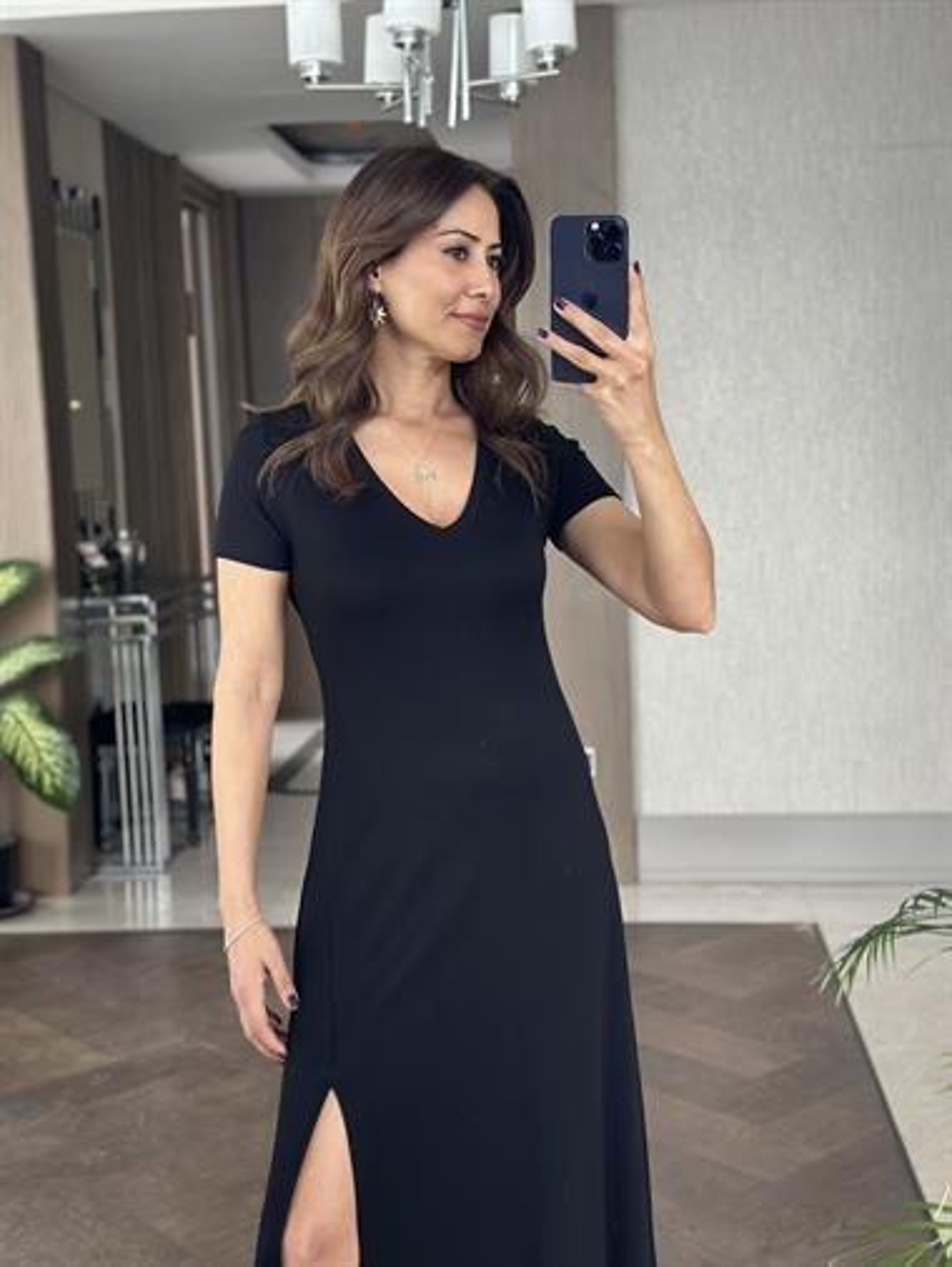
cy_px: 634
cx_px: 476
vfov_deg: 39.6
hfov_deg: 30.3
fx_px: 1759
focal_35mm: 48
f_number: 1.78
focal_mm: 6.86
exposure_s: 1/60
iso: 200
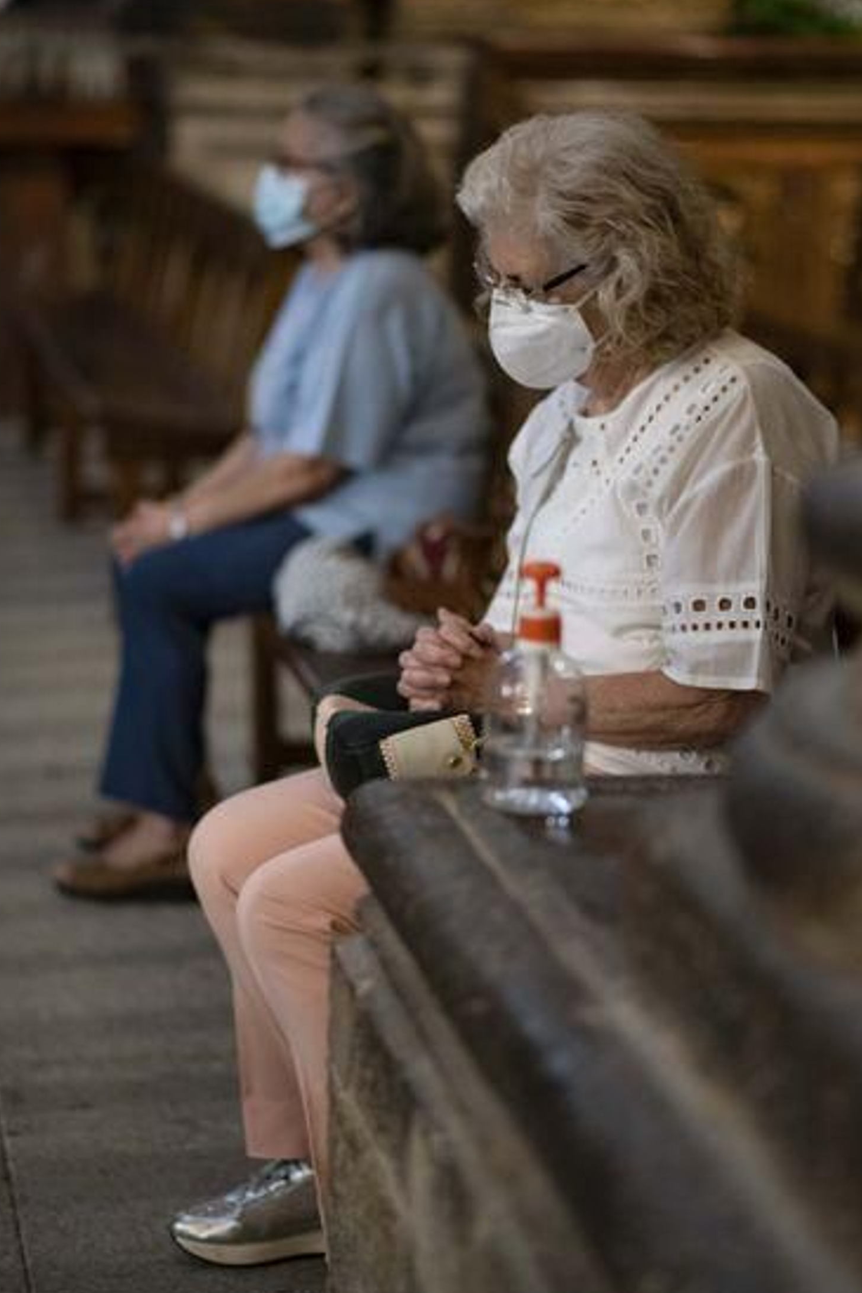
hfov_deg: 14.7
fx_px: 3341
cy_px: 603
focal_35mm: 93
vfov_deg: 21.9
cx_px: 435
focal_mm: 85
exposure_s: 1/160
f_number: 2
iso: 2500
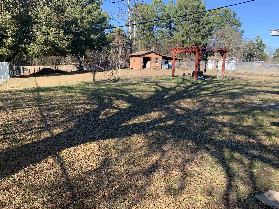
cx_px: 140
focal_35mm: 26
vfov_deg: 53.1
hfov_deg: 67.3
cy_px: 104
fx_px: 210
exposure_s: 1/669
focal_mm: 4.25
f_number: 1.8
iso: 25
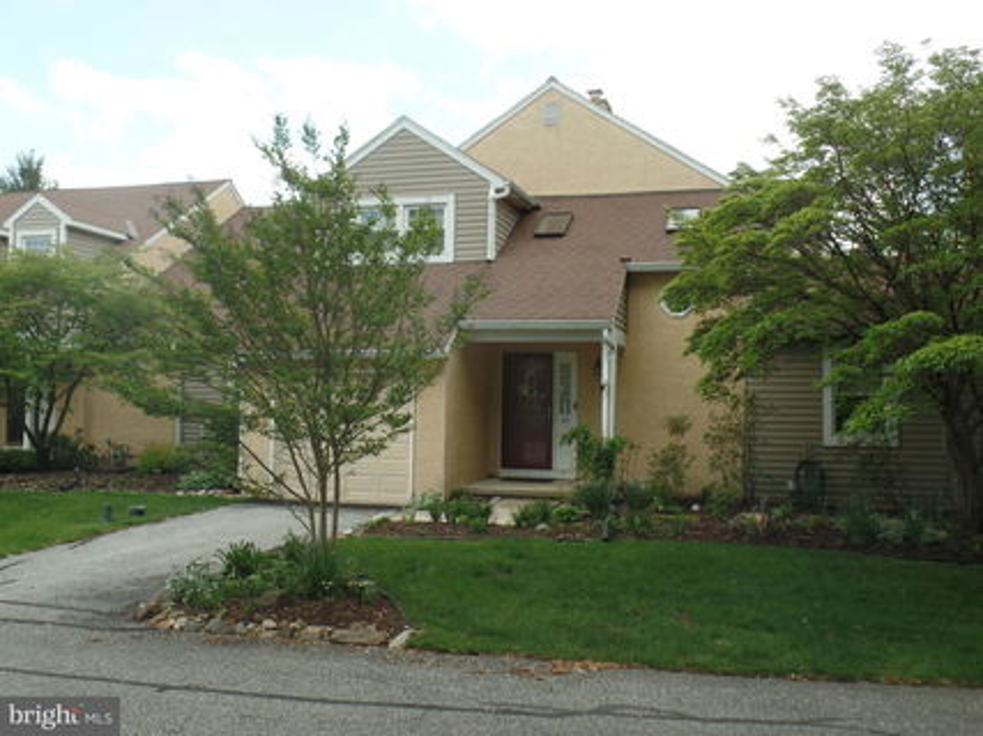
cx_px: 492
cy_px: 368
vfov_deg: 40.7
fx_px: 994
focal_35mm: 35
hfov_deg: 52.6
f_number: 3.4
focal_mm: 6.2
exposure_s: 1/350
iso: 80
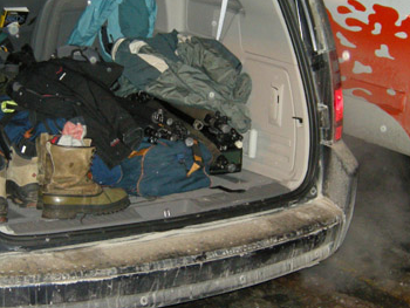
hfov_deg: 24.4
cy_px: 151
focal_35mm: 80
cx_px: 242
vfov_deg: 18.5
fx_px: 948
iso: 278
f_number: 2.7
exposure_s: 1/60
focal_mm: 7.5
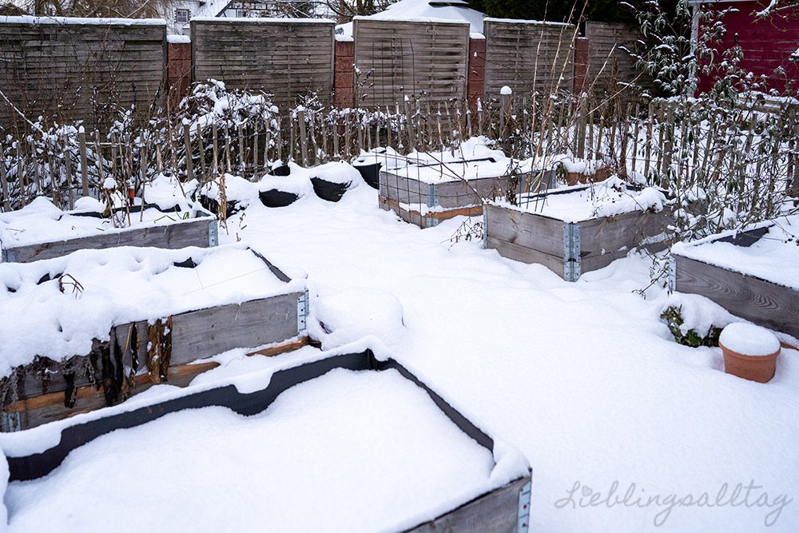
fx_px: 621
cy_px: 266
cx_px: 400
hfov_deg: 65.5
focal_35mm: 28
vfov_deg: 46.4
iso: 640
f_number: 4
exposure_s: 1/2000
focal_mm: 28
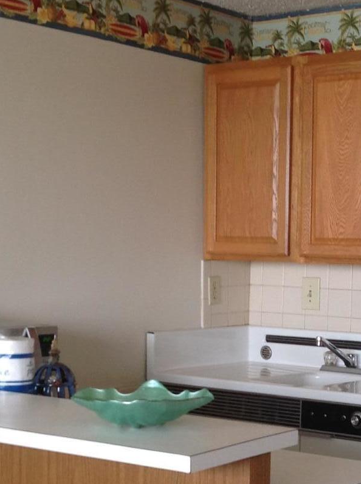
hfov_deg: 16.7
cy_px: 345
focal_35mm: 88
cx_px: 268
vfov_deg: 22.1
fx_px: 1227
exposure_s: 1/15
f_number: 2.4
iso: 64
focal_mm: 4.28
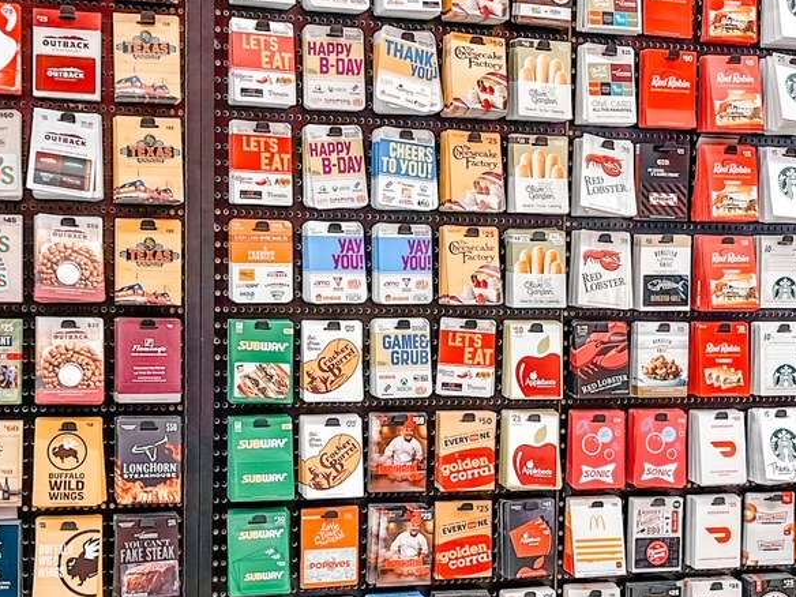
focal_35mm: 57
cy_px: 383
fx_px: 1311
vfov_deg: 25.6
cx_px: 451
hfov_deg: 33.7
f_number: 1.6
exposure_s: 1/120
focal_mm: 5.1
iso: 80
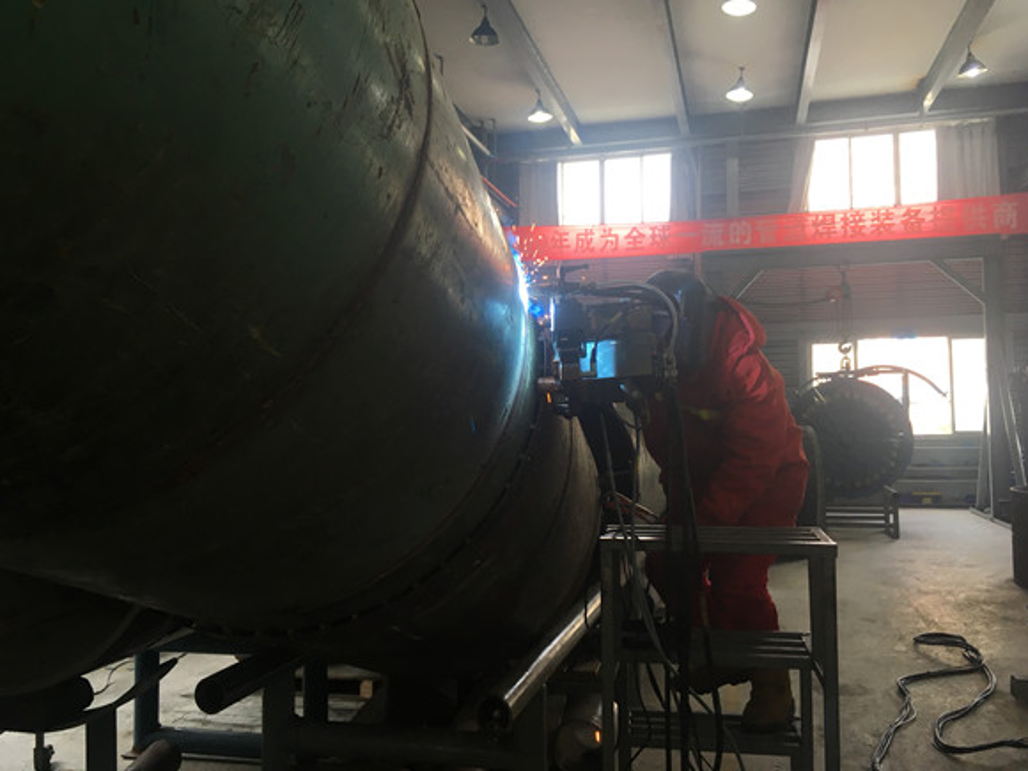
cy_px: 376
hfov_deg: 60.0
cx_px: 507
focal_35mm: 30
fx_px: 891
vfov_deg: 46.8
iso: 25
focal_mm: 4.15
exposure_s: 1/33
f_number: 2.2
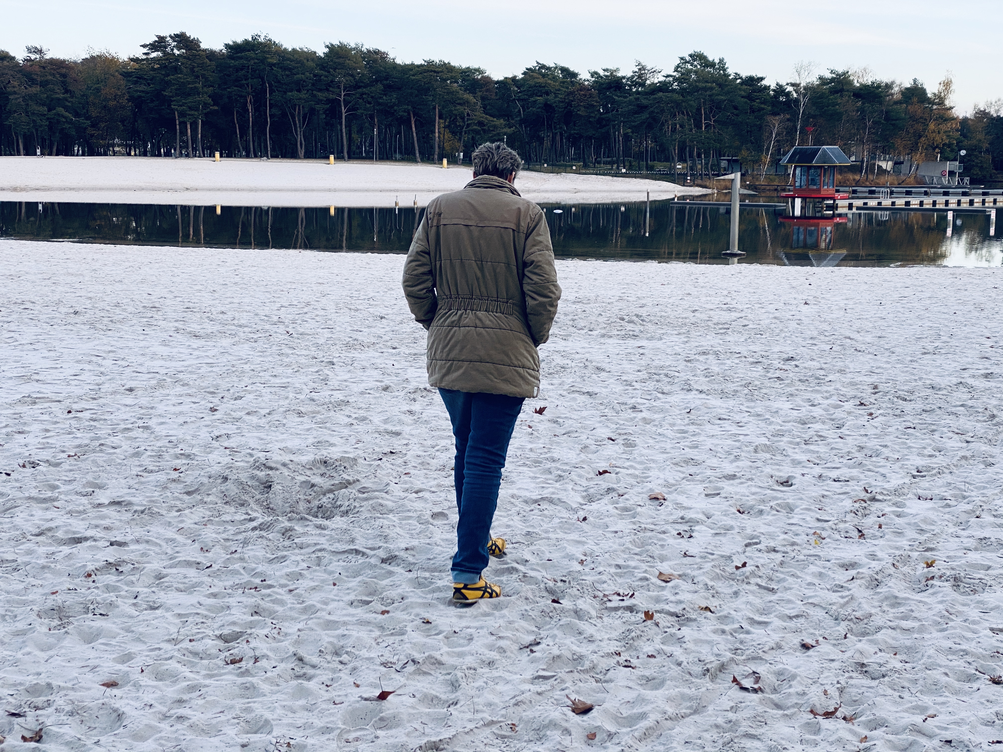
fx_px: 1507
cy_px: 376
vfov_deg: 28.0
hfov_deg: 36.8
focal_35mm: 52
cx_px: 502
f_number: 2
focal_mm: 6
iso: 20
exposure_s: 1/202
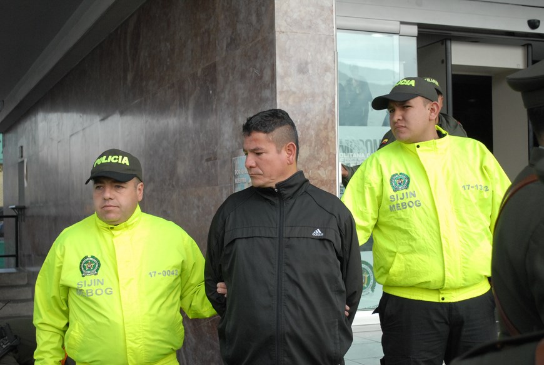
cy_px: 182
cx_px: 272
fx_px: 818
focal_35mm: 54
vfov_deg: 25.2
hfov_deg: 36.8
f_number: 5
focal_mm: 36
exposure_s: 1/320
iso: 560
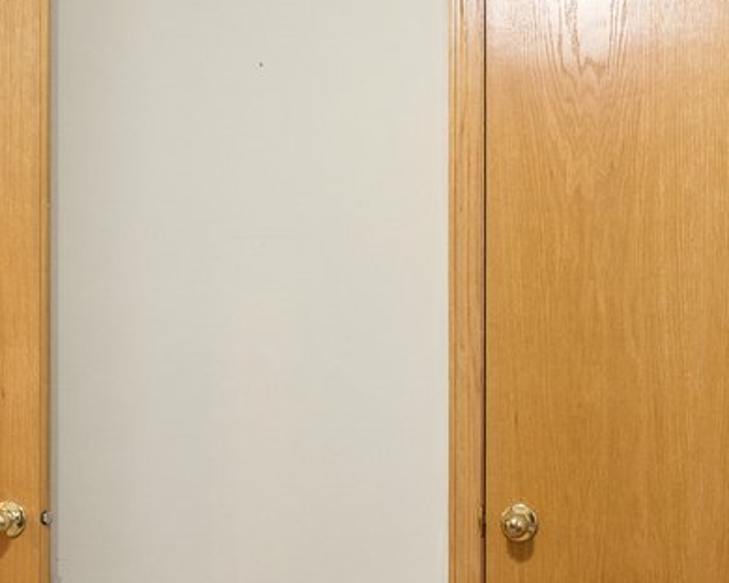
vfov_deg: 22.0
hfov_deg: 27.5
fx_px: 1489
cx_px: 325
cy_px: 410
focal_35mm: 69
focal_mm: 14
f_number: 6.3
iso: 500
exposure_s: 1/13
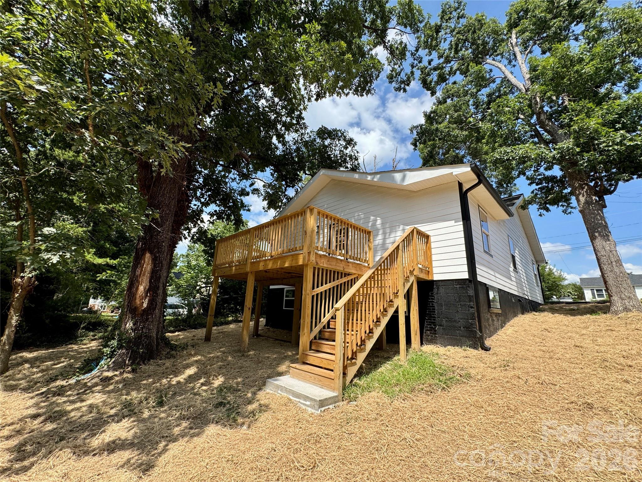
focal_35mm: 14
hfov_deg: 102.1
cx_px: 321
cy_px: 241
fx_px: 260
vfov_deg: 85.7
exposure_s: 1/1126
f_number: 2.2
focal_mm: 2.22
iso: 40
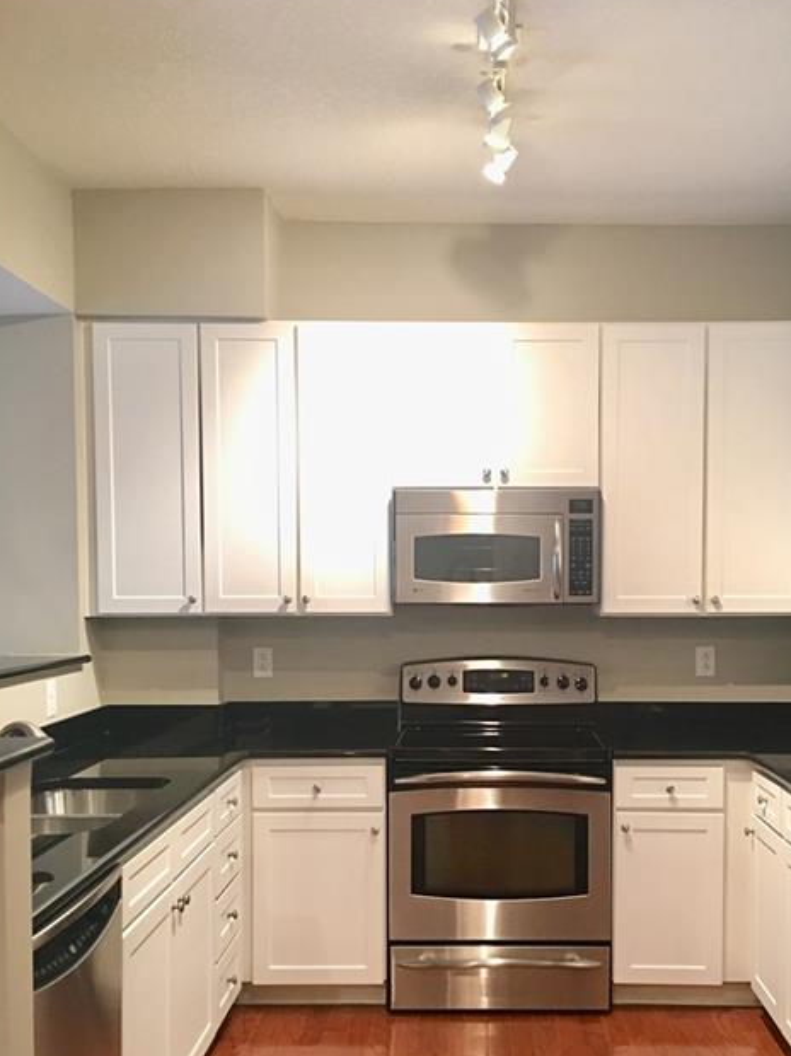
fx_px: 1097
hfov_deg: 39.5
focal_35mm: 36
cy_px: 636
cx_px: 477
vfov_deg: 51.0
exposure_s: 1/15
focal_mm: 4.15
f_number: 2.2
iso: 125
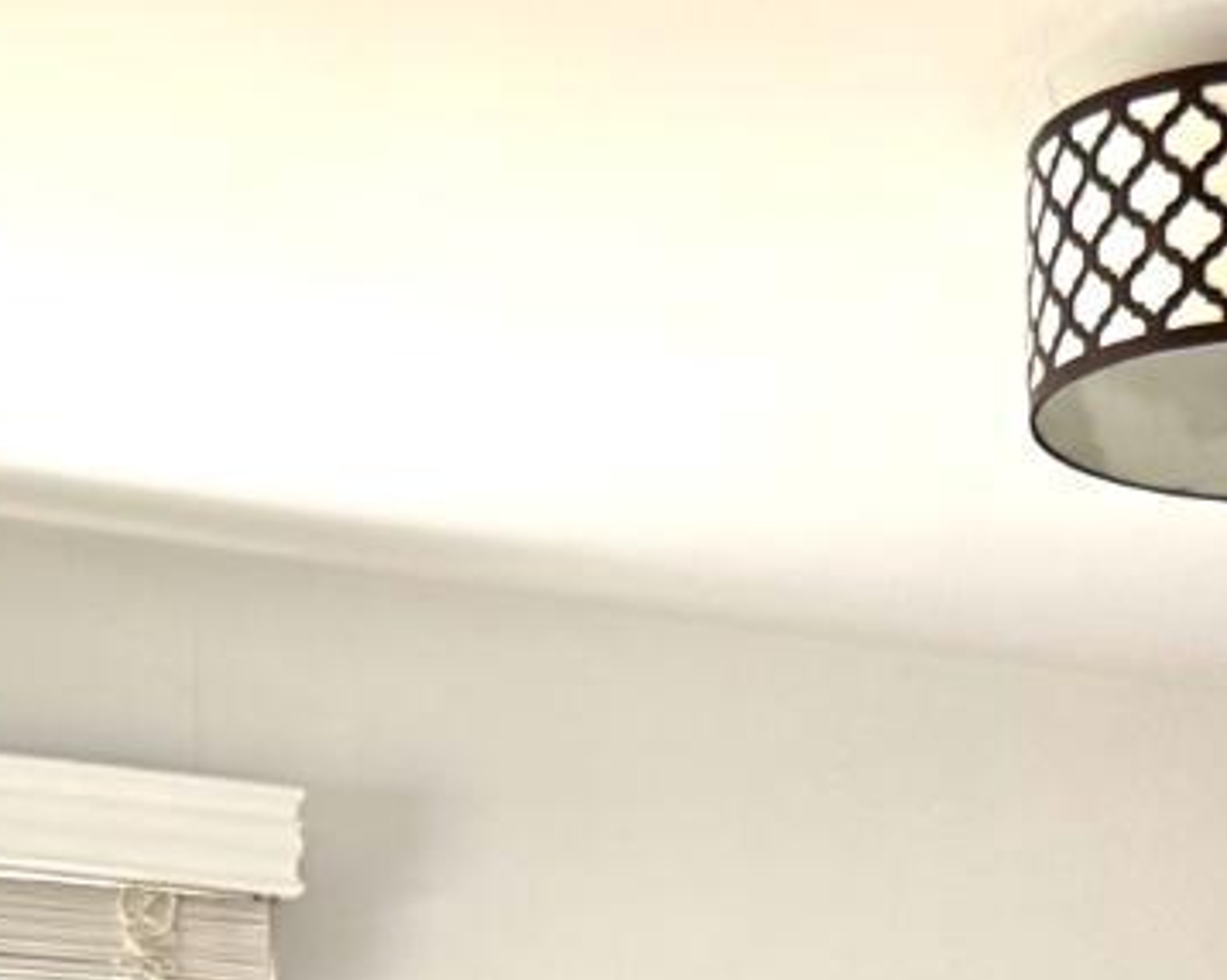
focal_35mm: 134
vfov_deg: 10.4
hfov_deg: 14.2
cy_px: 2056
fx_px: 4863
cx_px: 1158
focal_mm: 6.76
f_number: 1.78
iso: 200
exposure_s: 1/105
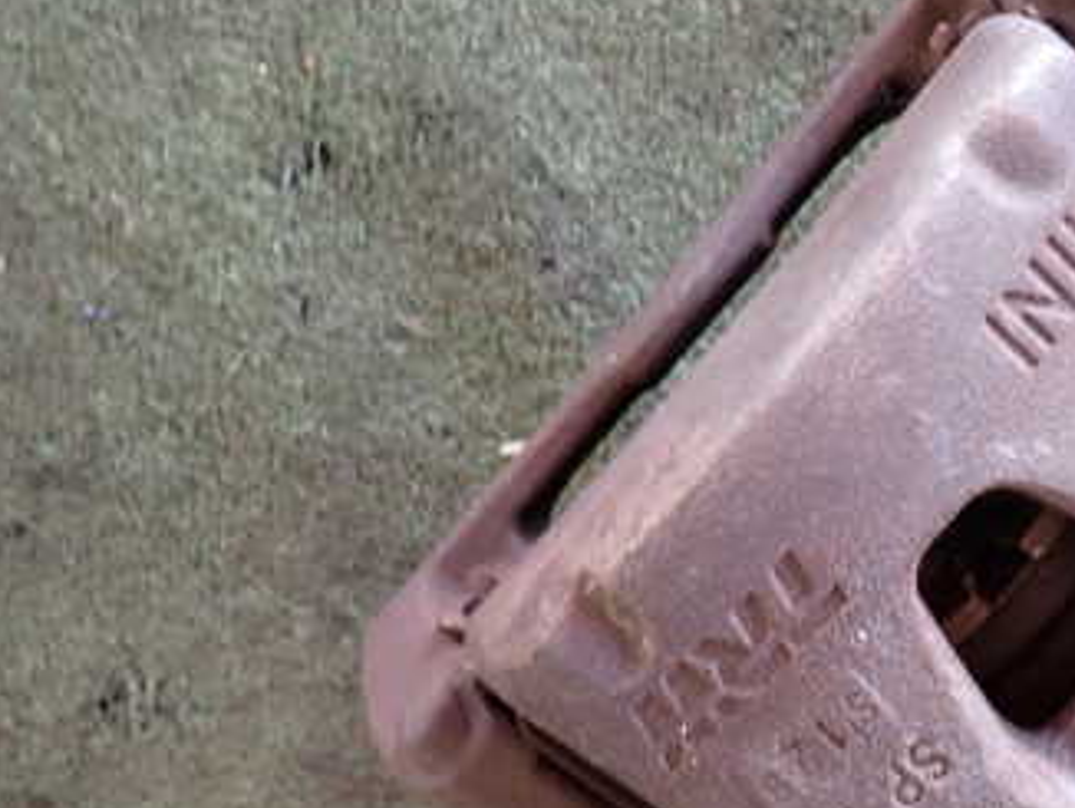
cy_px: 567
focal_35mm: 46
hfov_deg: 39.0
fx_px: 1430
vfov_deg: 31.2
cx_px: 920
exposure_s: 1/40
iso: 200
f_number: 2
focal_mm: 4.5
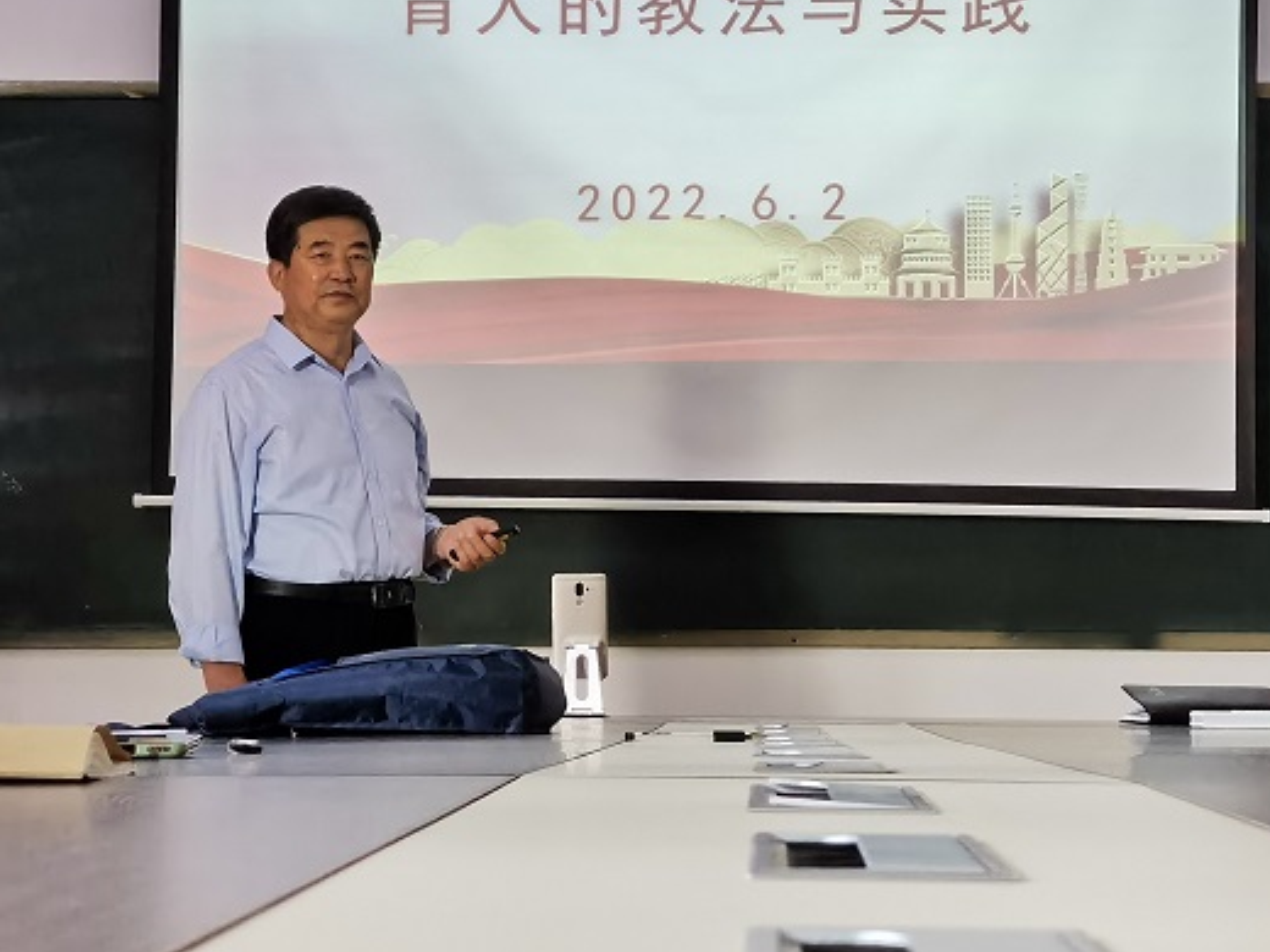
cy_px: 380
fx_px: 4403
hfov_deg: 16.4
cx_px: 694
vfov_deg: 12.3
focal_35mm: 120
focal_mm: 6.4
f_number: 2.4
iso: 250
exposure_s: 1/60
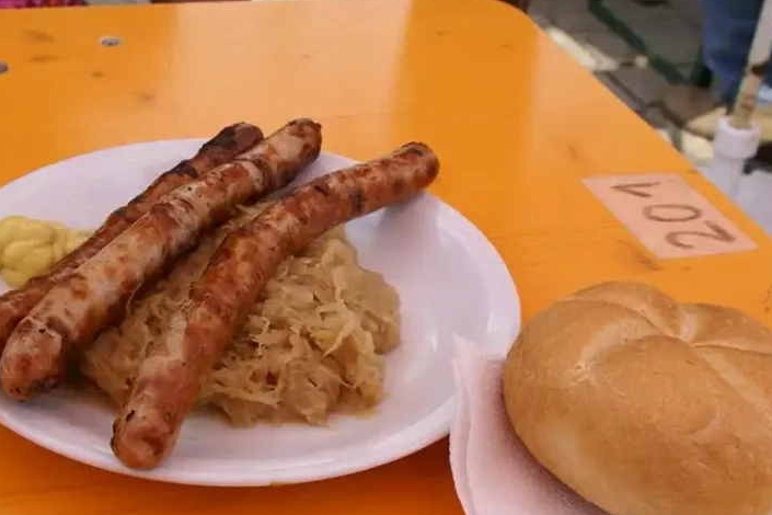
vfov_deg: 22.2
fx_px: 1308
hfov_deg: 32.9
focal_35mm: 61
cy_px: 314
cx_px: 347
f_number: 10
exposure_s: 1/80
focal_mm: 28
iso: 100
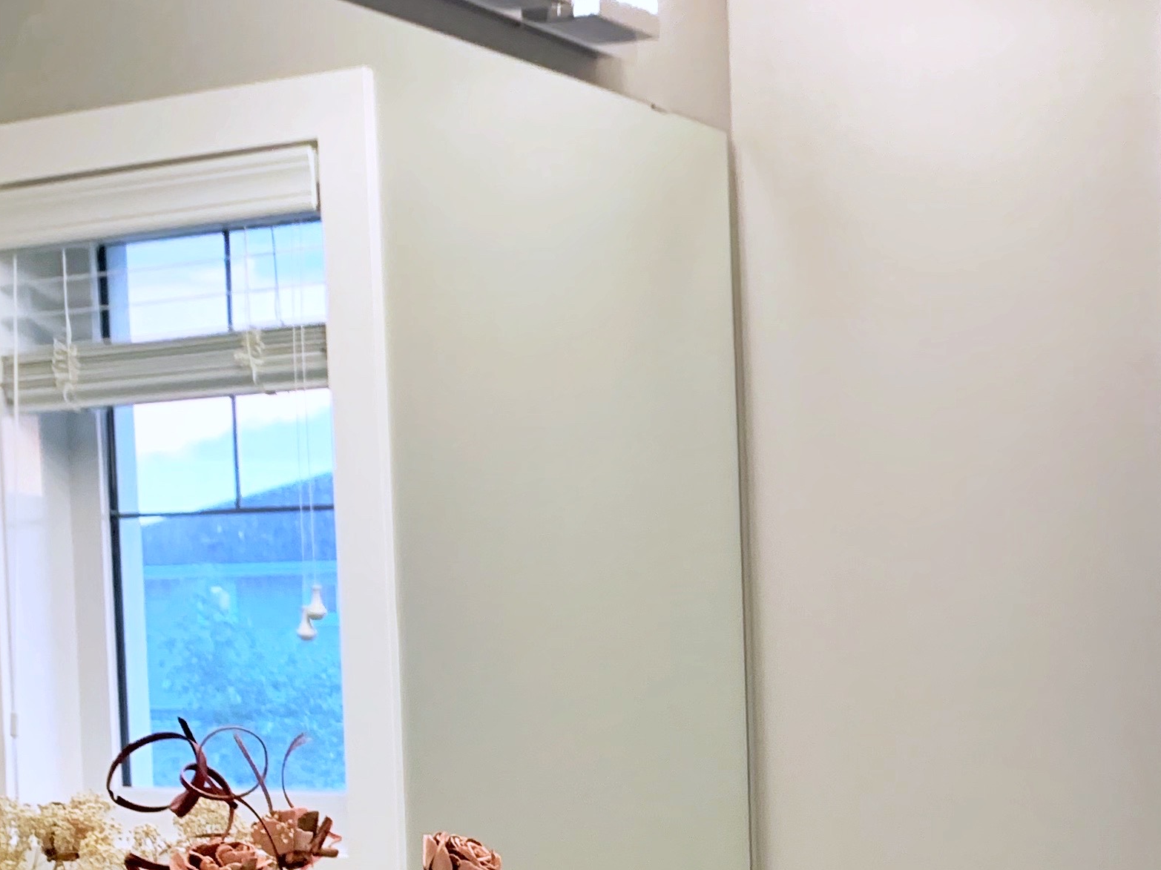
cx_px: 949
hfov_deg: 28.3
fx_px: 2247
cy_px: 770
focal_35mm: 67
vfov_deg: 21.5
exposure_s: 1/60
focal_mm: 4.25
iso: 200
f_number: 1.8
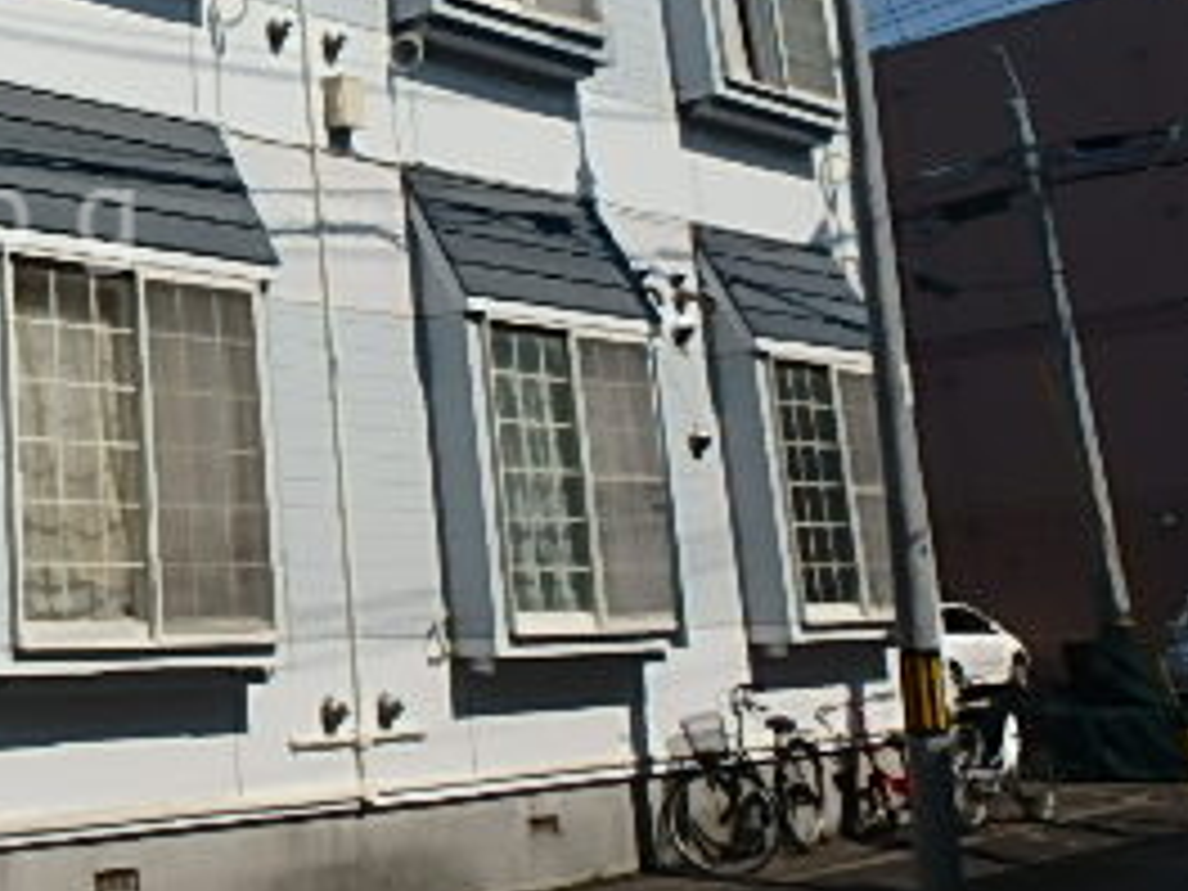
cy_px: 220
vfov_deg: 28.1
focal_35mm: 51
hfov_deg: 32.5
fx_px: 1750
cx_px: -148
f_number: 6
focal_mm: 3.7
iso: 125
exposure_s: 1/1000
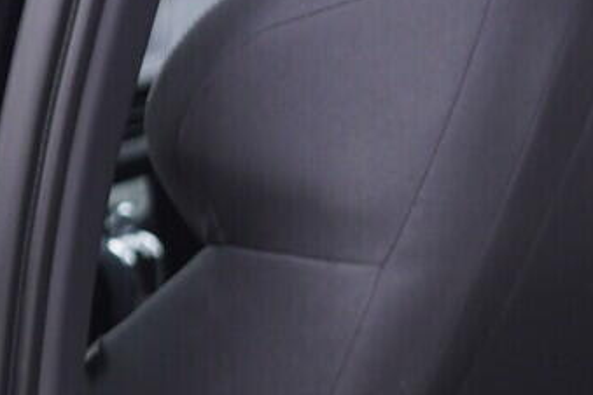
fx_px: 2520
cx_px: 887
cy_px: 437
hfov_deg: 12.7
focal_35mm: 153
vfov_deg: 8.9
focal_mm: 24
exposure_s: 1/40
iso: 200
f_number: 2.8
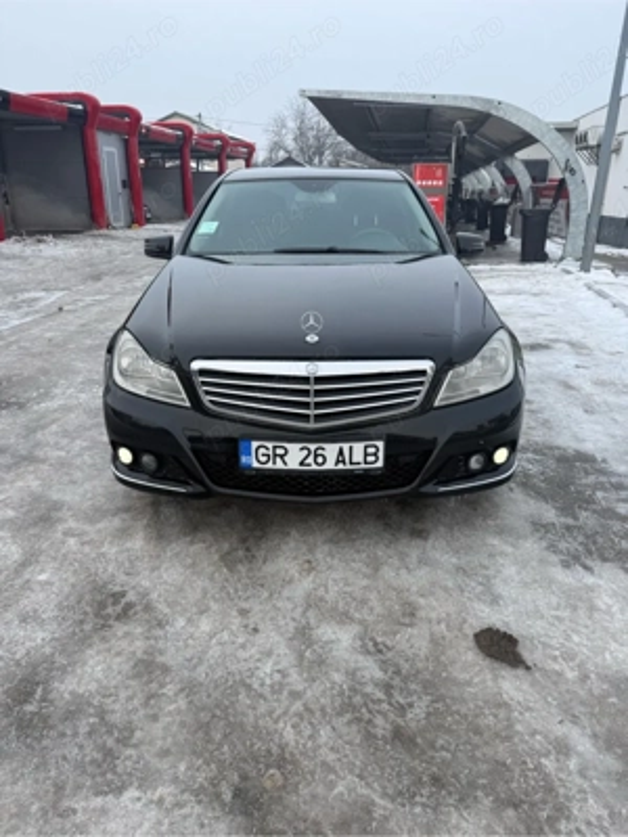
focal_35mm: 24
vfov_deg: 71.6
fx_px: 581
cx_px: 314
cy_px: 418
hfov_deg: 56.8
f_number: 1.78
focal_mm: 6.76
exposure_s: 1/622
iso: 80
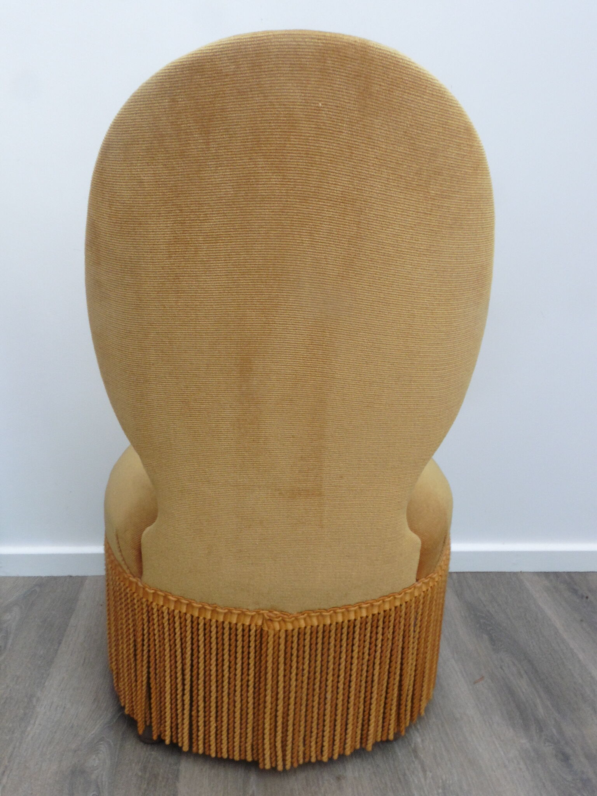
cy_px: 398
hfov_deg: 51.4
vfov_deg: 65.3
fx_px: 621
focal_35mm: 27
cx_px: 298
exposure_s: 1/13
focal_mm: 4.8
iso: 250
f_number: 8
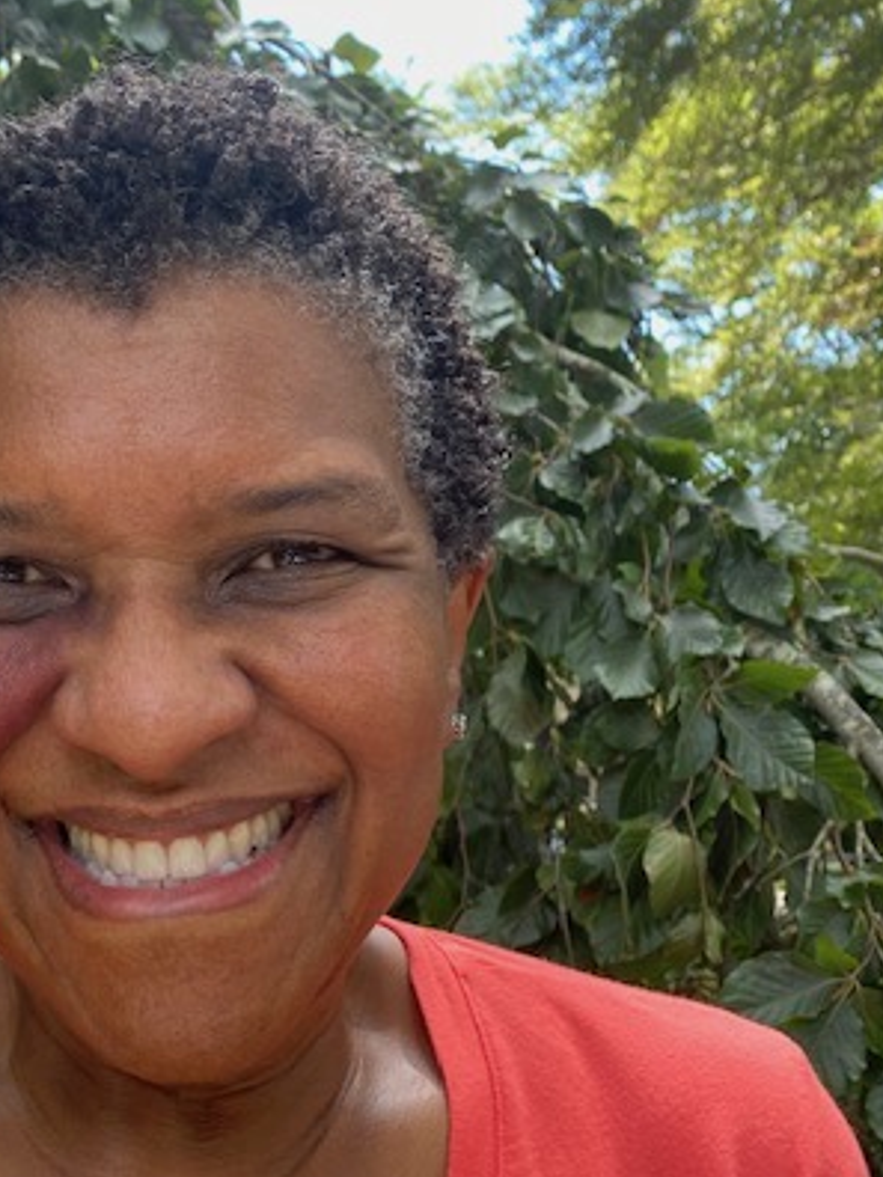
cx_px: 199
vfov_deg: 43.3
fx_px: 1428
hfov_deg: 33.5
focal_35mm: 42
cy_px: 892
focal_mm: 4.25
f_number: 1.8
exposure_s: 1/187
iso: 32
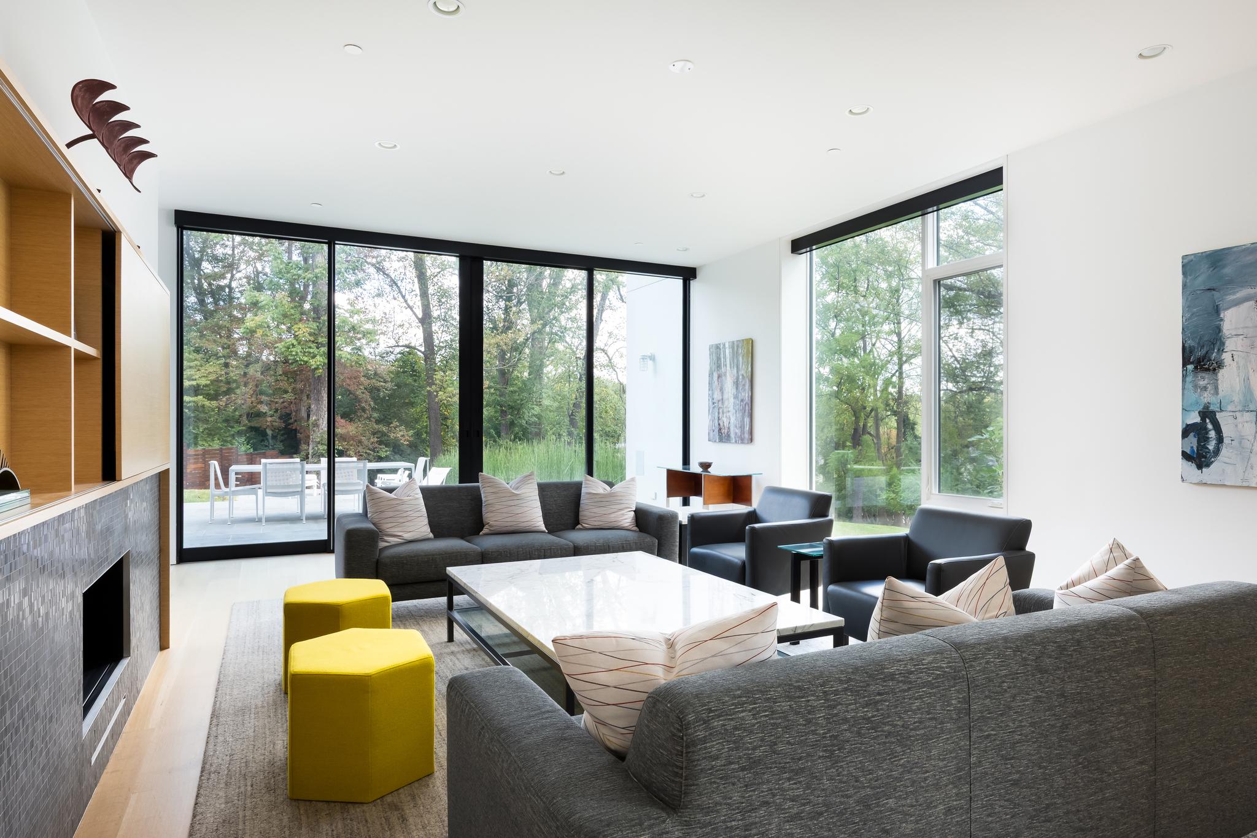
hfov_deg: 82.6
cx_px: 628
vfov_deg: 60.7
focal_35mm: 20
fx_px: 716
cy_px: 419
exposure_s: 1/50
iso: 800
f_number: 13
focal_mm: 20.5
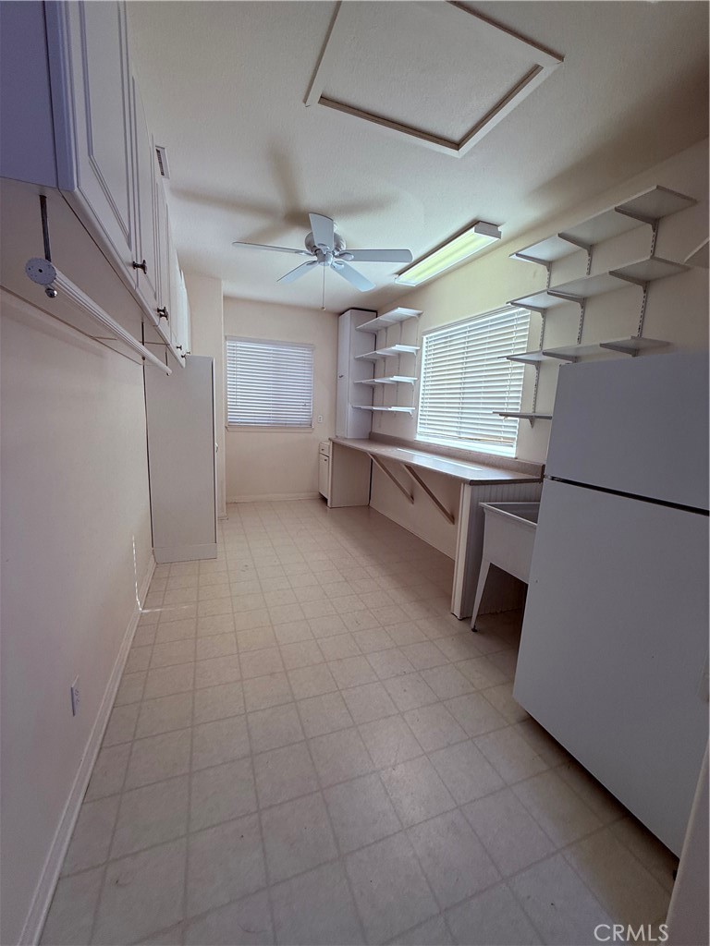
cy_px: 473
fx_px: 383
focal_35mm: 14
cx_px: 355
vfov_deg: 102.1
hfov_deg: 85.7
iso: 64
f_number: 2.2
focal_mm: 2.22
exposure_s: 1/146
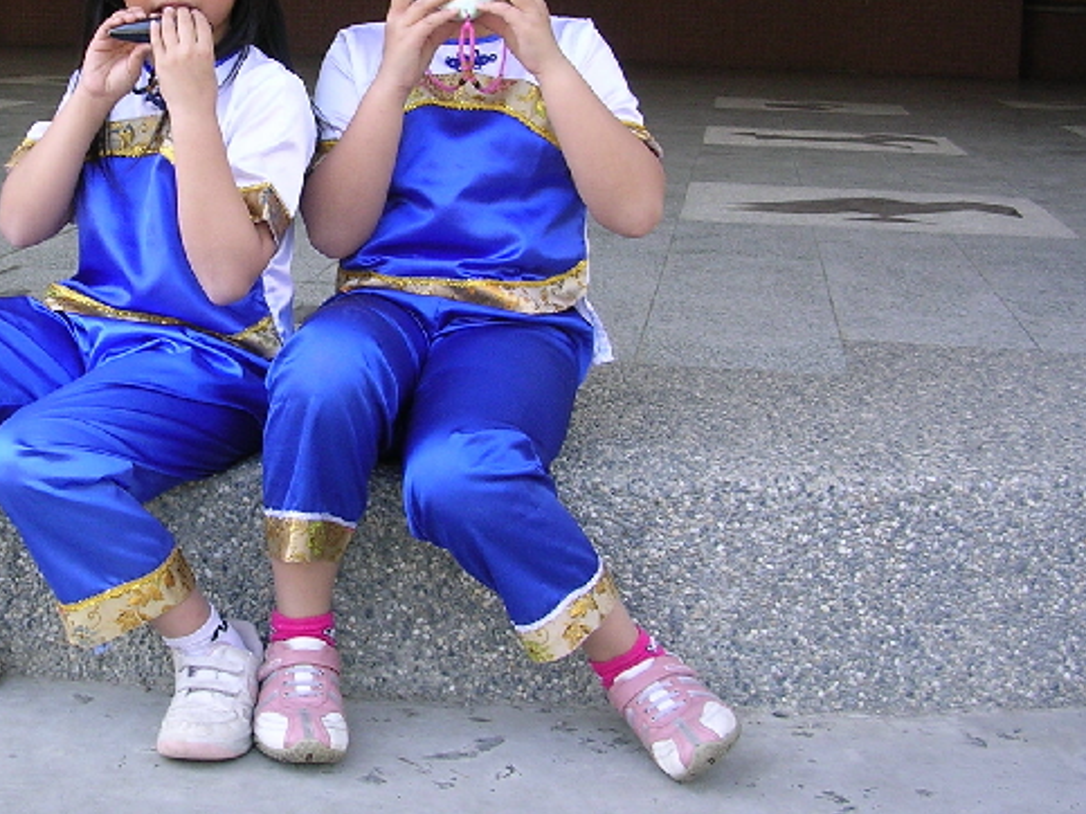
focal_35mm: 63
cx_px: 241
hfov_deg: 30.1
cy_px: 232
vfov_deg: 23.1
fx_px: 1976
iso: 100
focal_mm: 5.8
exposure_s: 1/116
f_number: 2.8
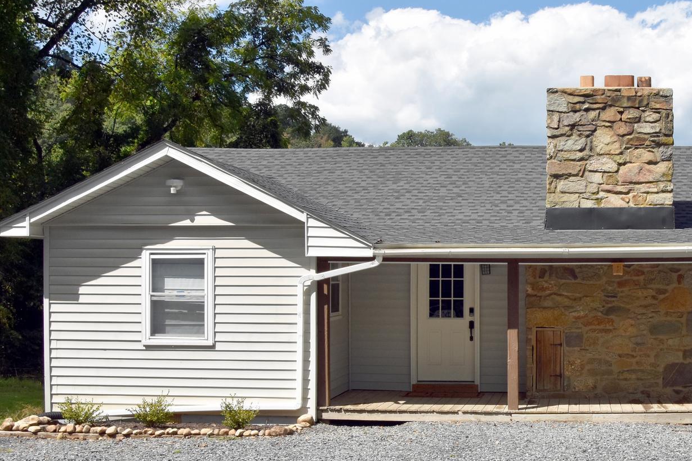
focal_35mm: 45
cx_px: 576
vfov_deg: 29.8
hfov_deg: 41.3
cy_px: 263
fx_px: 865
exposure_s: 1/500
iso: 400
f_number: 11
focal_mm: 18
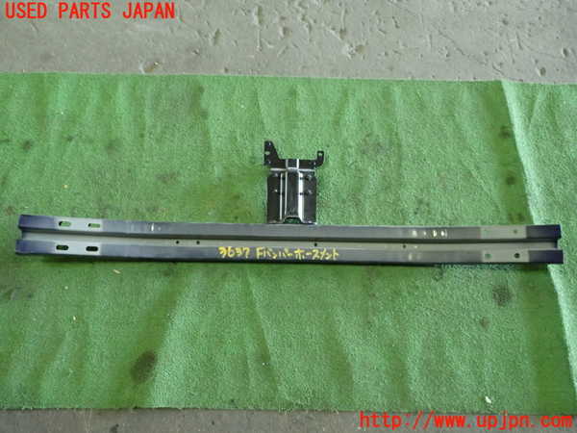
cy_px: 216
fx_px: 500
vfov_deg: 46.8
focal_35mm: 30
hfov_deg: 60.0
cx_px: 288
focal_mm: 5.4
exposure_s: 1/30
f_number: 2.3
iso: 500
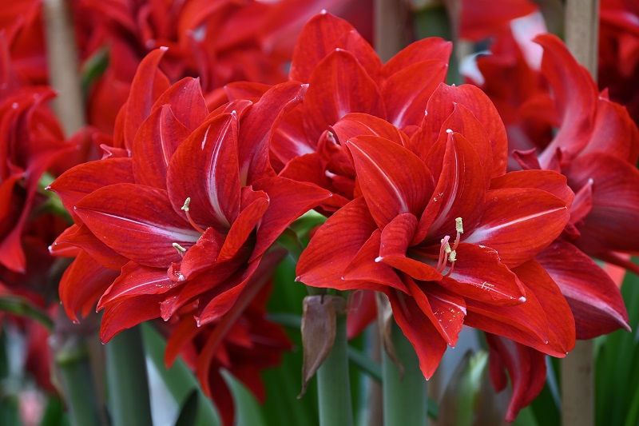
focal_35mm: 128
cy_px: 213
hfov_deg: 16.1
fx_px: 2263
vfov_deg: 10.7
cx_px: 320
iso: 450
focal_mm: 85
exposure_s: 1/160
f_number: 6.3
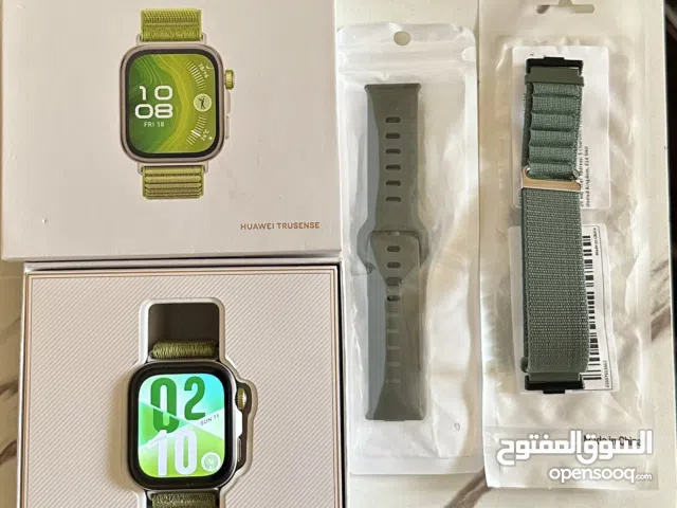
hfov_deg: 71.6
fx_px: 469
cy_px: 254
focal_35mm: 24
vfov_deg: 56.8
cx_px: 338
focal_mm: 6.86
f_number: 1.78
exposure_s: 1/60
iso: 320
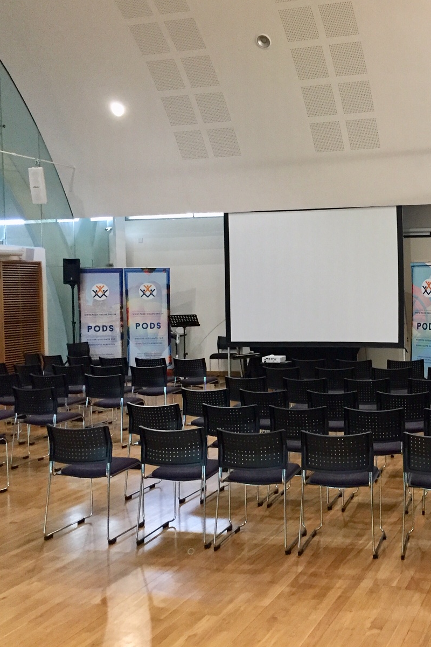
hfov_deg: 31.3
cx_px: 376
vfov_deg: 47.4
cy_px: 322
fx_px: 737
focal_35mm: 41
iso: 250
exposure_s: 1/33
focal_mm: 4.15
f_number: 2.2
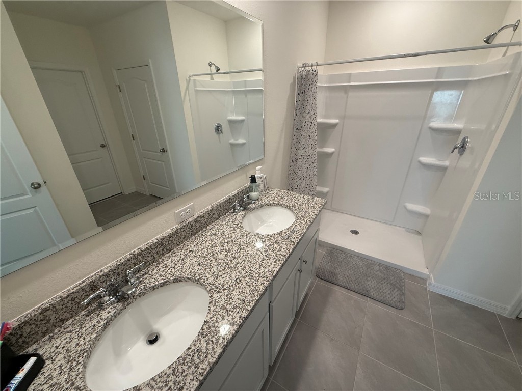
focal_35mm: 14
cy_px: 196
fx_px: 211
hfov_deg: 102.1
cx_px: 261
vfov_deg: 85.7
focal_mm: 2.22
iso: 200
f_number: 2.2
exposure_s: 1/120
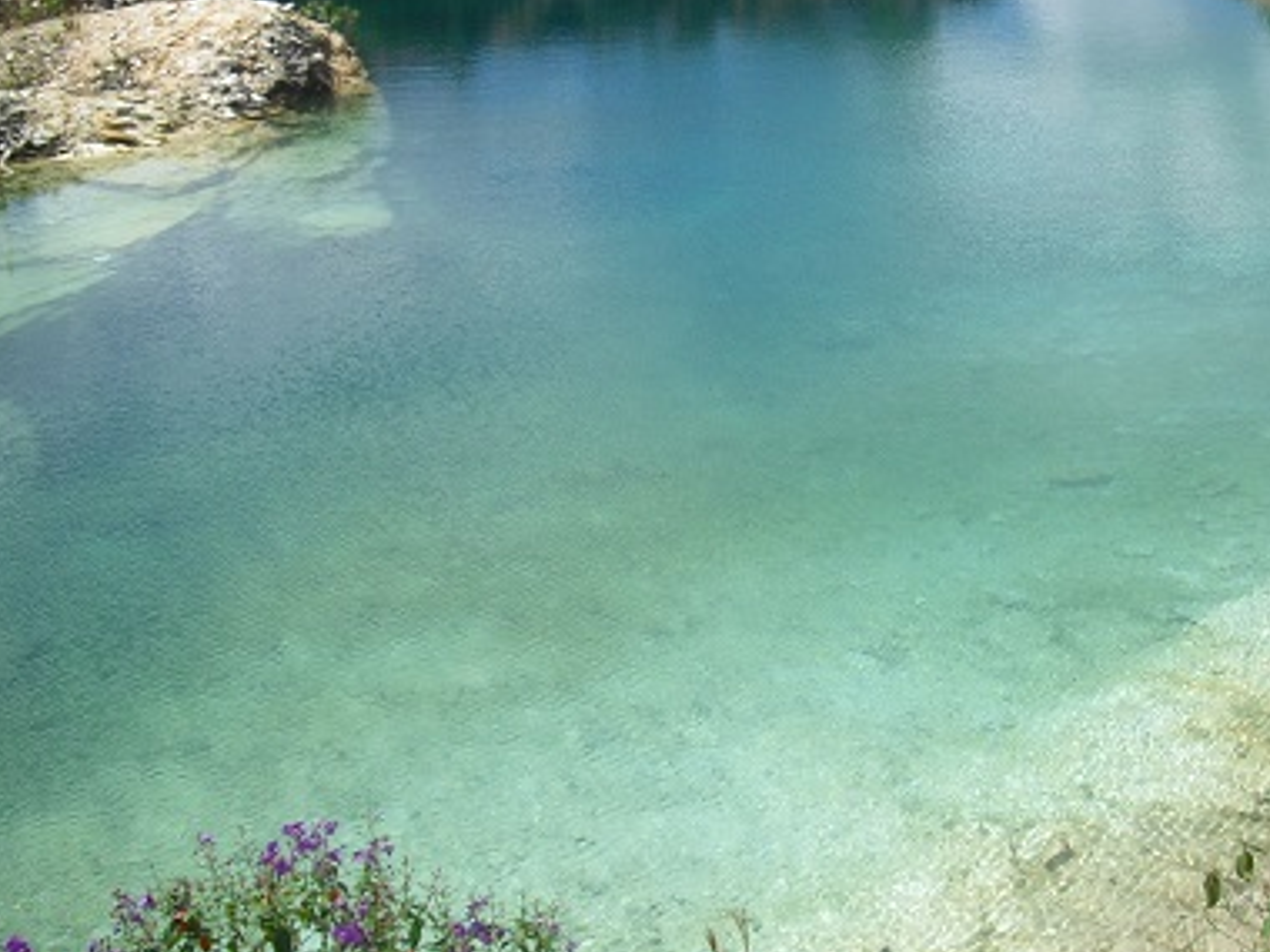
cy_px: 311
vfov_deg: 24.3
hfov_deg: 31.6
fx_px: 2201
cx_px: 963
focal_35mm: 60
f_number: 5.6
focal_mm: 6.2
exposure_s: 1/320
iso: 64
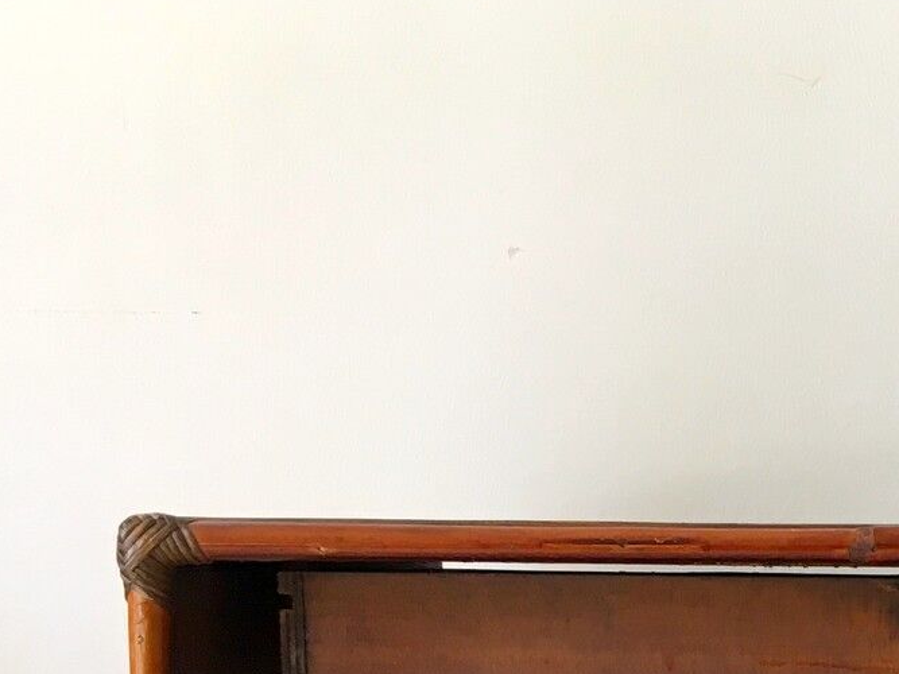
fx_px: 2259
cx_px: 1125
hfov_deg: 20.8
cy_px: 891
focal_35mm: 87
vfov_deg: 16.0
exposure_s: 1/33
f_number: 2.2
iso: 32
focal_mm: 4.15
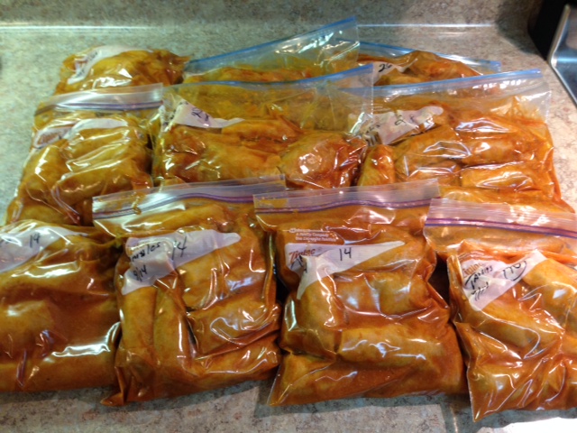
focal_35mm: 33
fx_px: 550
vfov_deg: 42.9
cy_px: 216
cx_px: 288
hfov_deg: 55.4
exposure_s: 1/20
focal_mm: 4.12
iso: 100
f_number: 2.4
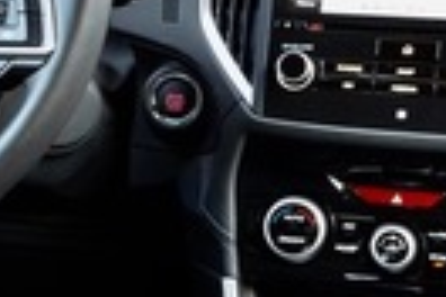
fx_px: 1462
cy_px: 140
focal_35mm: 118
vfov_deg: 11.6
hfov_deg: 17.0
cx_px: 24
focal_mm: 26
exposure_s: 1/25
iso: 800
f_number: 7.1
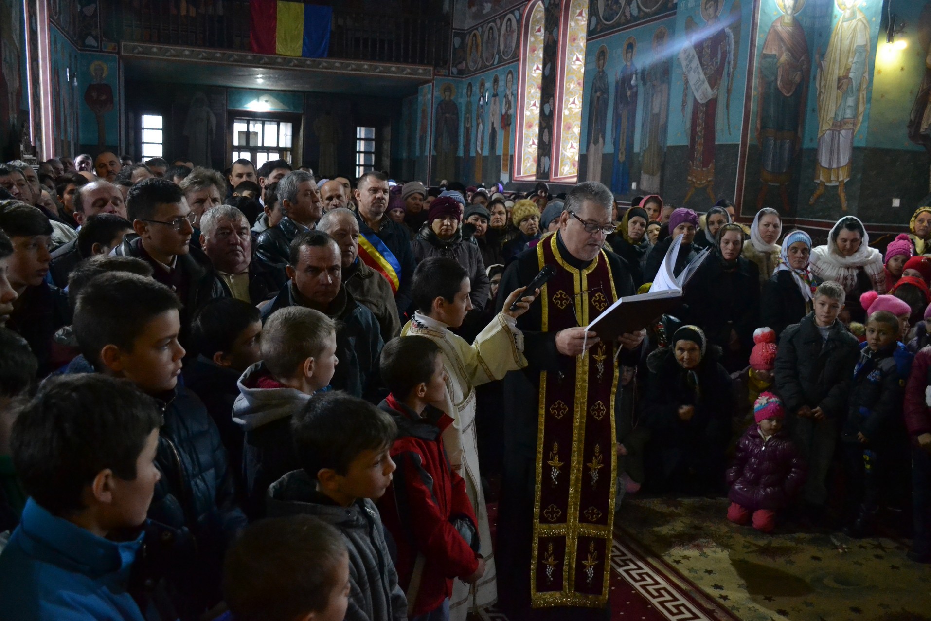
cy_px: 310
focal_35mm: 30
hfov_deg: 61.9
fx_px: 776
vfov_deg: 43.6
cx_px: 466
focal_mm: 20
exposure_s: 1/60
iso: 3200
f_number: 3.5
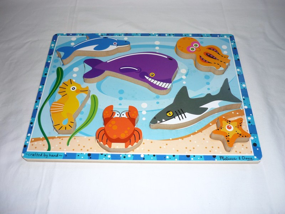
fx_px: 272
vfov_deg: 42.9
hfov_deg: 55.4
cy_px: 107
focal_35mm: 33
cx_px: 142
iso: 100
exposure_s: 1/30
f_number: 2.8
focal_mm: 5.5
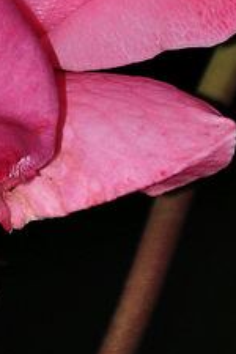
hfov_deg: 0.7
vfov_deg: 1.0
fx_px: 20098
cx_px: -20
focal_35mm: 2044
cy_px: -218
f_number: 8
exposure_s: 1/60
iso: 200
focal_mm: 240
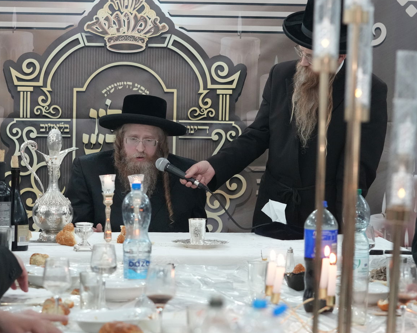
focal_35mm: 144
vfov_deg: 10.7
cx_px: 172
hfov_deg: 13.4
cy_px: 166
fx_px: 1777
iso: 4000
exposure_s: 1/160
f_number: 4
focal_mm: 85
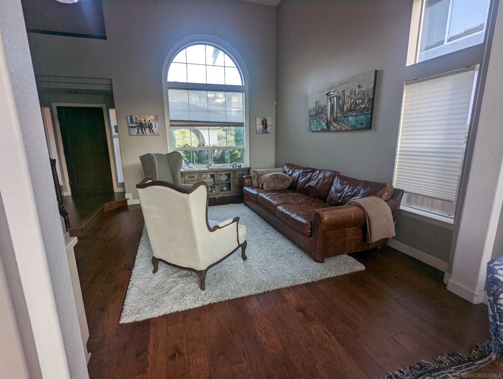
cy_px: 190
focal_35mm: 16
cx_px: 252
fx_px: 233
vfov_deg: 78.2
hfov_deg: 94.4
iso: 52
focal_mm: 2.35
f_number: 2.2
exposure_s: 1/70.1
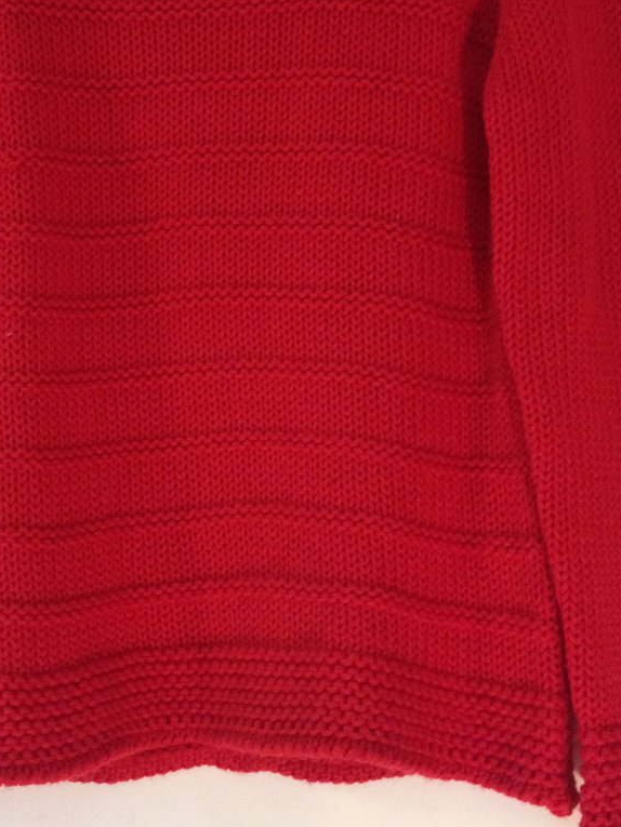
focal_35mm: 61
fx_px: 1459
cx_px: 217
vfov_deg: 31.7
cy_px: 391
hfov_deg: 23.9
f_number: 2.4
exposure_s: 1/20
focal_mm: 4.28
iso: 320
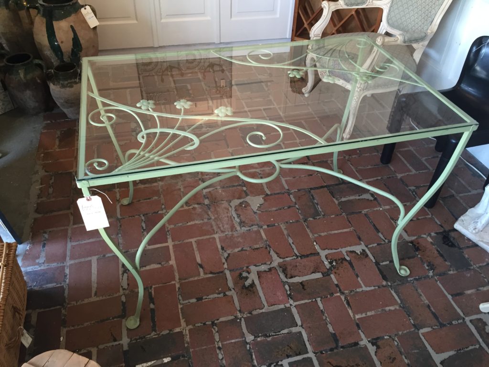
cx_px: 244
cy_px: 184
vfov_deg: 48.2
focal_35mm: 29
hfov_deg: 61.7
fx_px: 410
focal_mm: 4.15
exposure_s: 1/30
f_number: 2.2
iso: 100
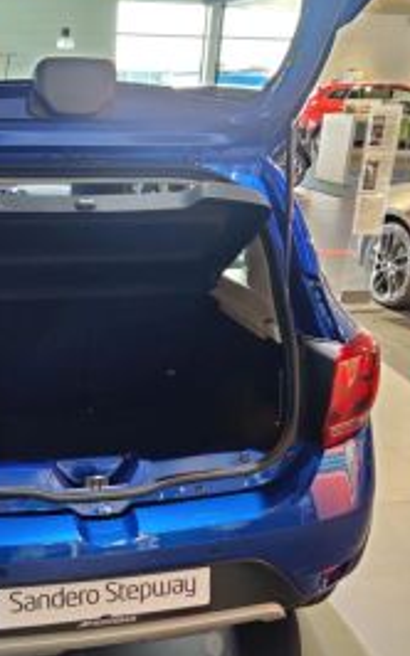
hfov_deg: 29.1
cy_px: 348
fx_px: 770
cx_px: 72
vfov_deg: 46.2
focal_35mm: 43
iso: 1000
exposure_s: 1/20
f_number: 1.65
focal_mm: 4.75
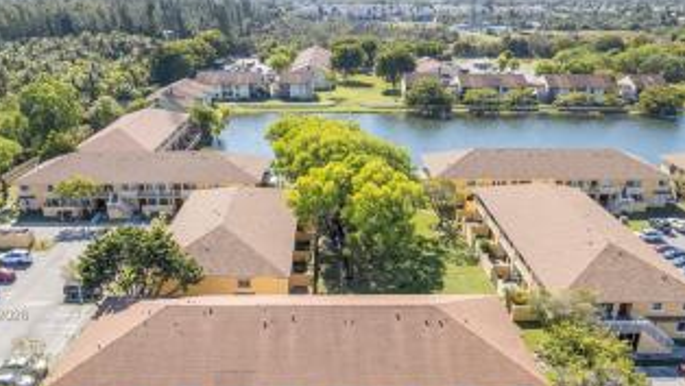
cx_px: 327
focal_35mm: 33
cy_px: 316
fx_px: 600
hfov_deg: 59.4
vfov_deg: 34.4
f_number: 2.8
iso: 100
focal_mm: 8.38
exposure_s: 1/1250
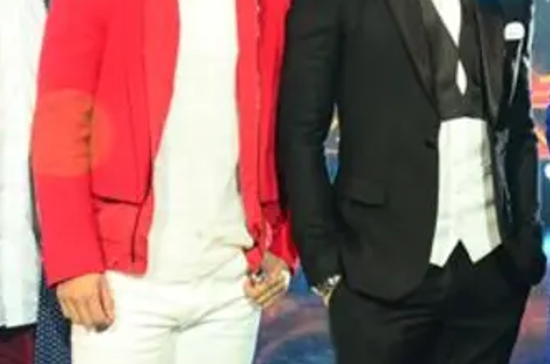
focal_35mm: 113
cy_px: 120
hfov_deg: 18.0
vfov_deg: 12.0
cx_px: 417
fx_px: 1722
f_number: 5
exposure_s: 1/200
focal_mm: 32
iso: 4000
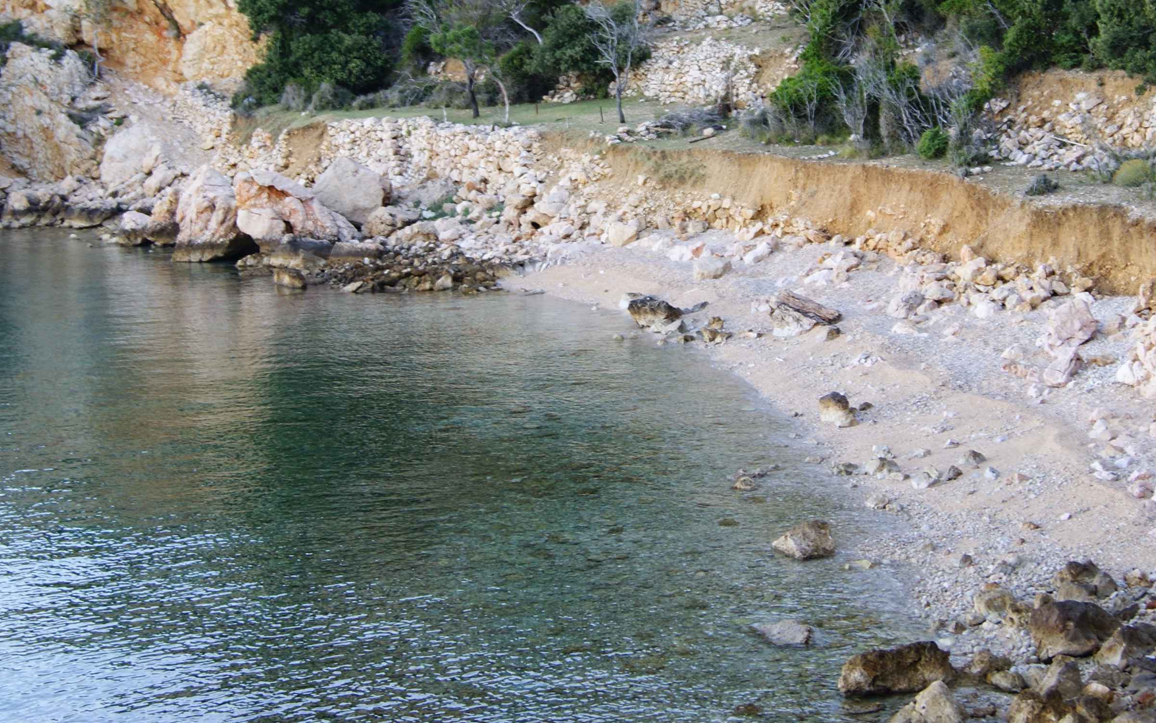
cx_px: 662
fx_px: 2331
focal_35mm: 74
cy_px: 192
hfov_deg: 27.8
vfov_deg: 17.5
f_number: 5.6
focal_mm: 30
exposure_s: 1/60
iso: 100
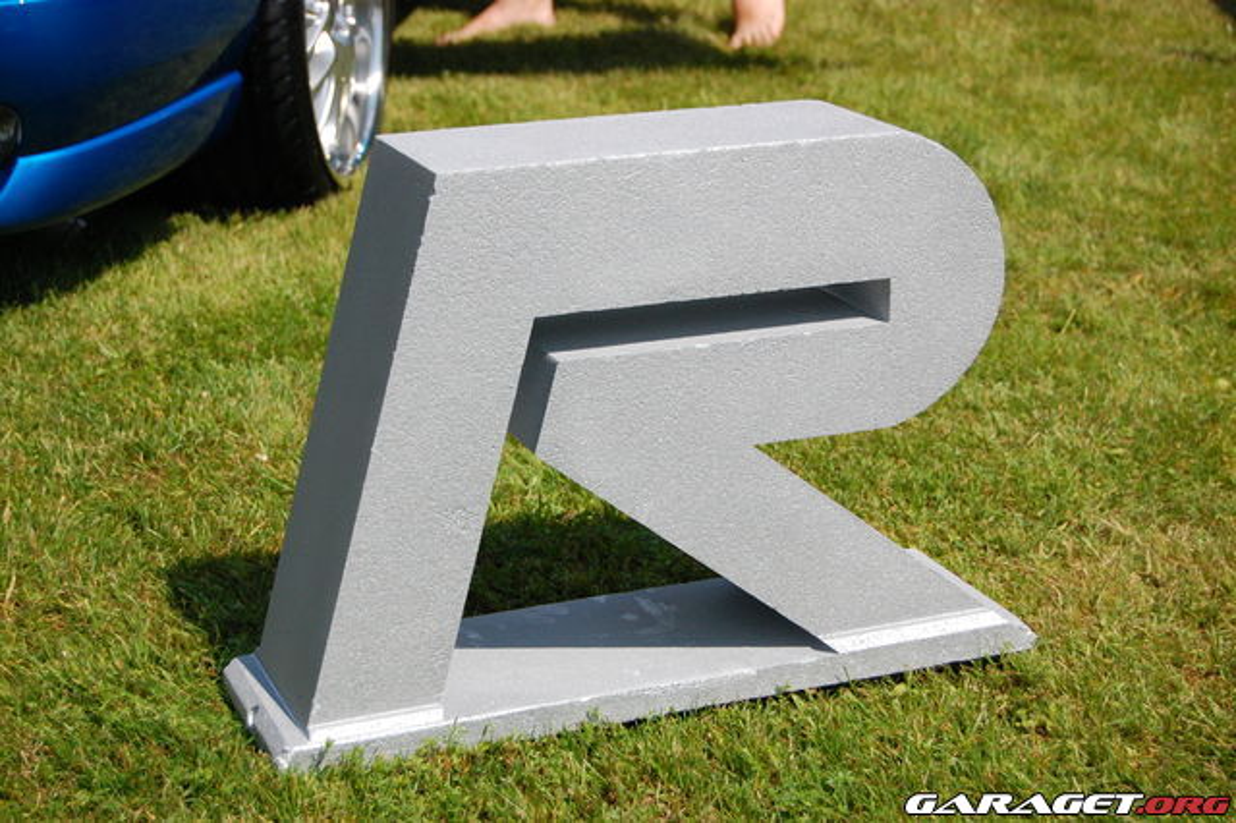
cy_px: 412
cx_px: 618
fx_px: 2368
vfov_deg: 19.7
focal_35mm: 69
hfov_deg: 29.3
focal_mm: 46
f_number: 5.6
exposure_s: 1/4000
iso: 800
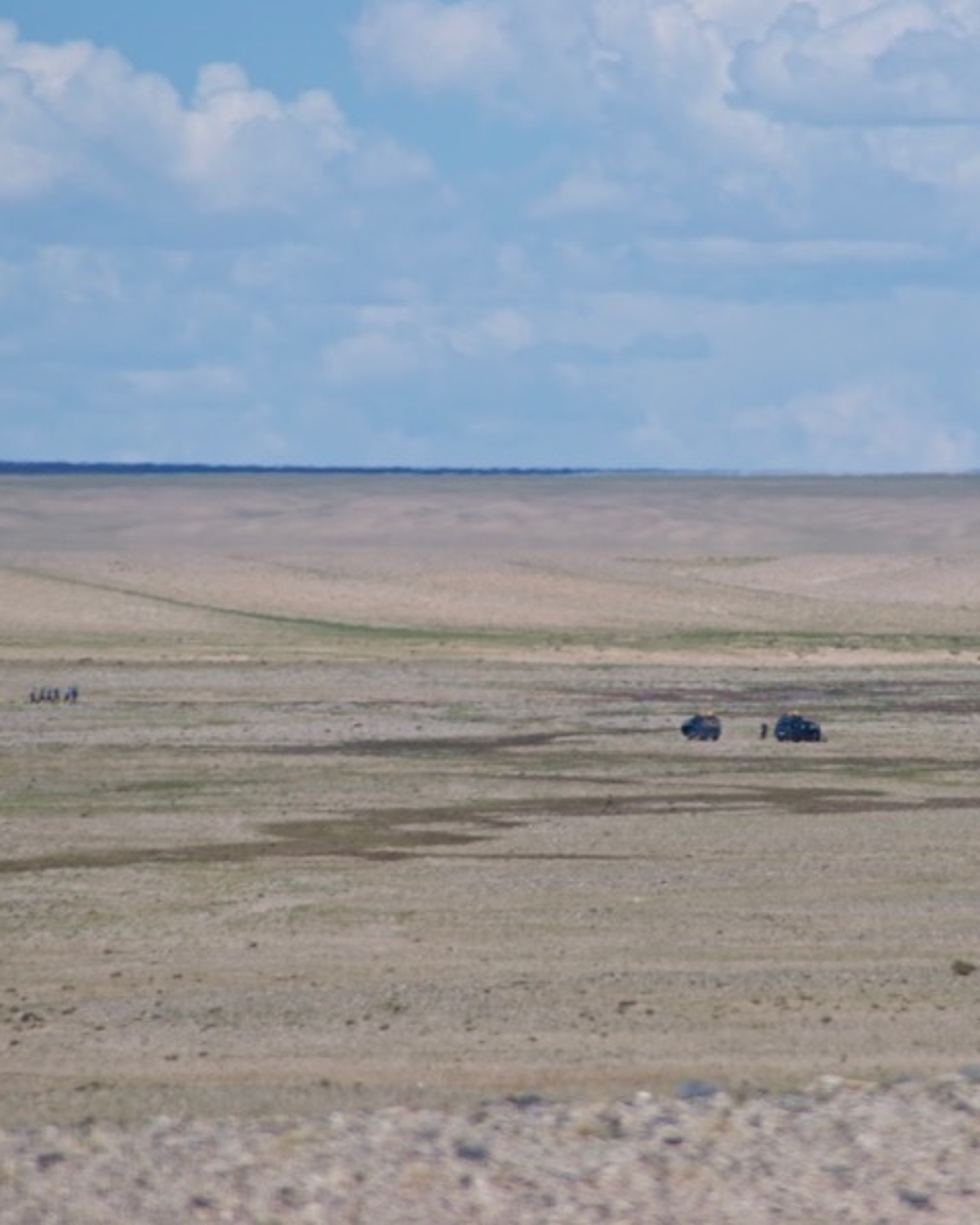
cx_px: 636
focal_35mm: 635
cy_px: 611
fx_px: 23028
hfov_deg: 2.4
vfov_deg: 3.0
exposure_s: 1/800
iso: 200
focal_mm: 300
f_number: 6.3
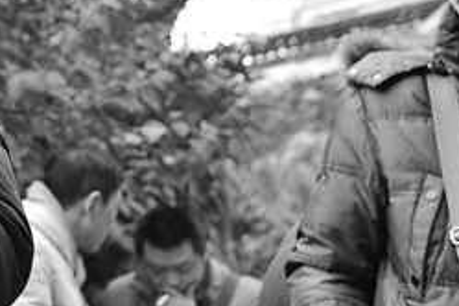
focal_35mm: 144
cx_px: -251
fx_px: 1836
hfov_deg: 13.4
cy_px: 87
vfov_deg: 9.5
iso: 500
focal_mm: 35
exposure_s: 1/320
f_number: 4
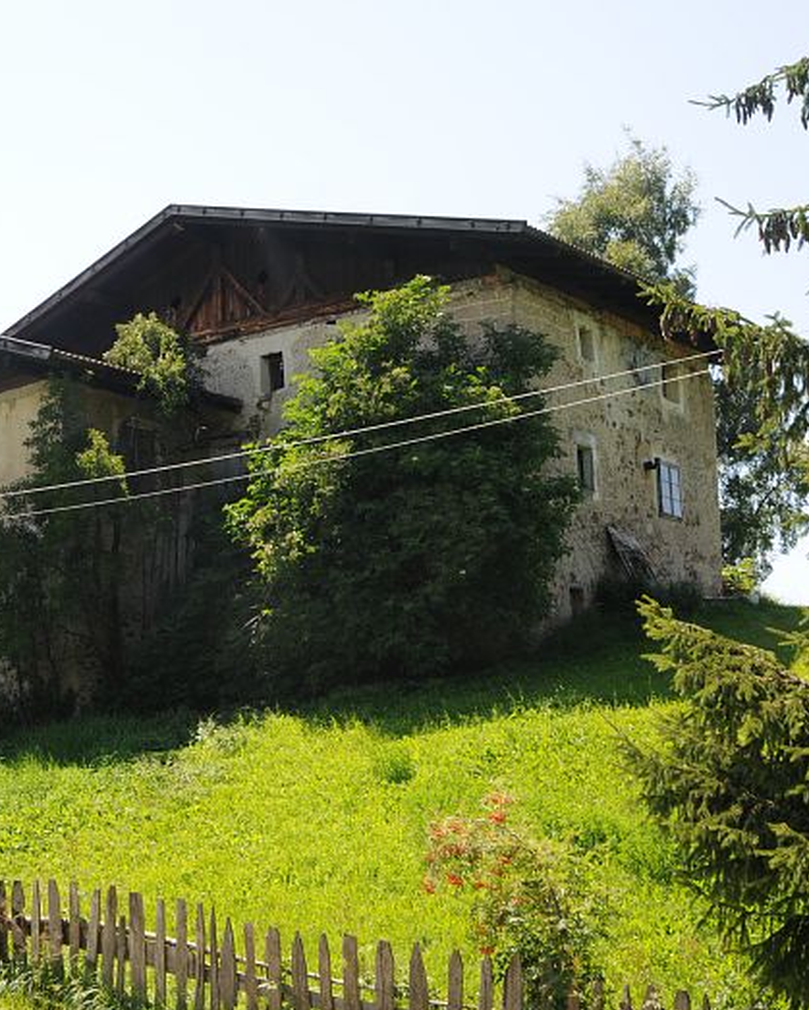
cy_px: 509
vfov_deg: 34.9
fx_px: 1606
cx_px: 141
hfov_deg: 27.6
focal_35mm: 54
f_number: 7.1
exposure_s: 1/200
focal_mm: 25
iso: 200
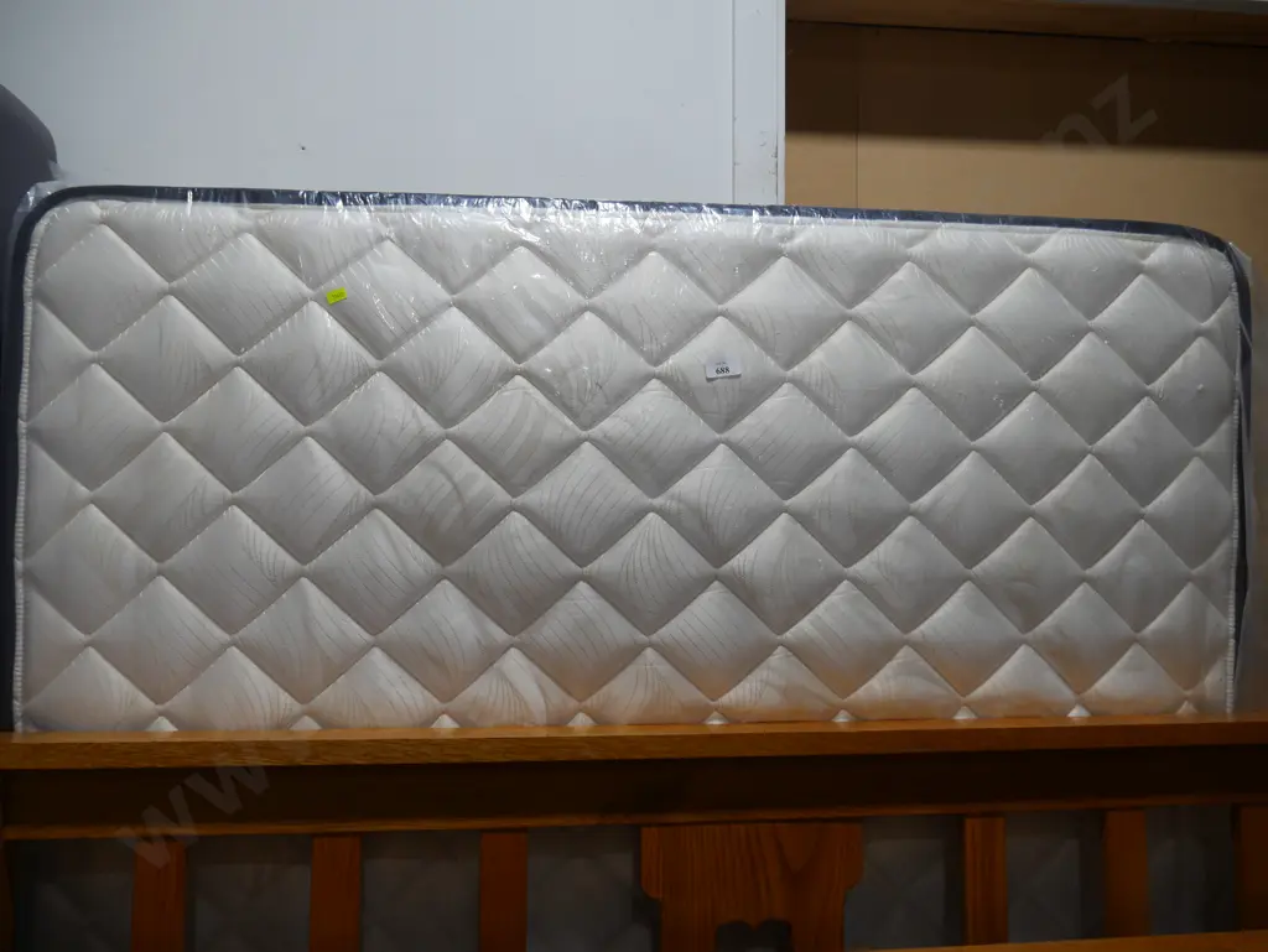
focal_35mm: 28
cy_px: 476
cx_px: 634
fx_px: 1026
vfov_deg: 49.8
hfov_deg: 63.4
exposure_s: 1/160
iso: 200
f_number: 4
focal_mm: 14
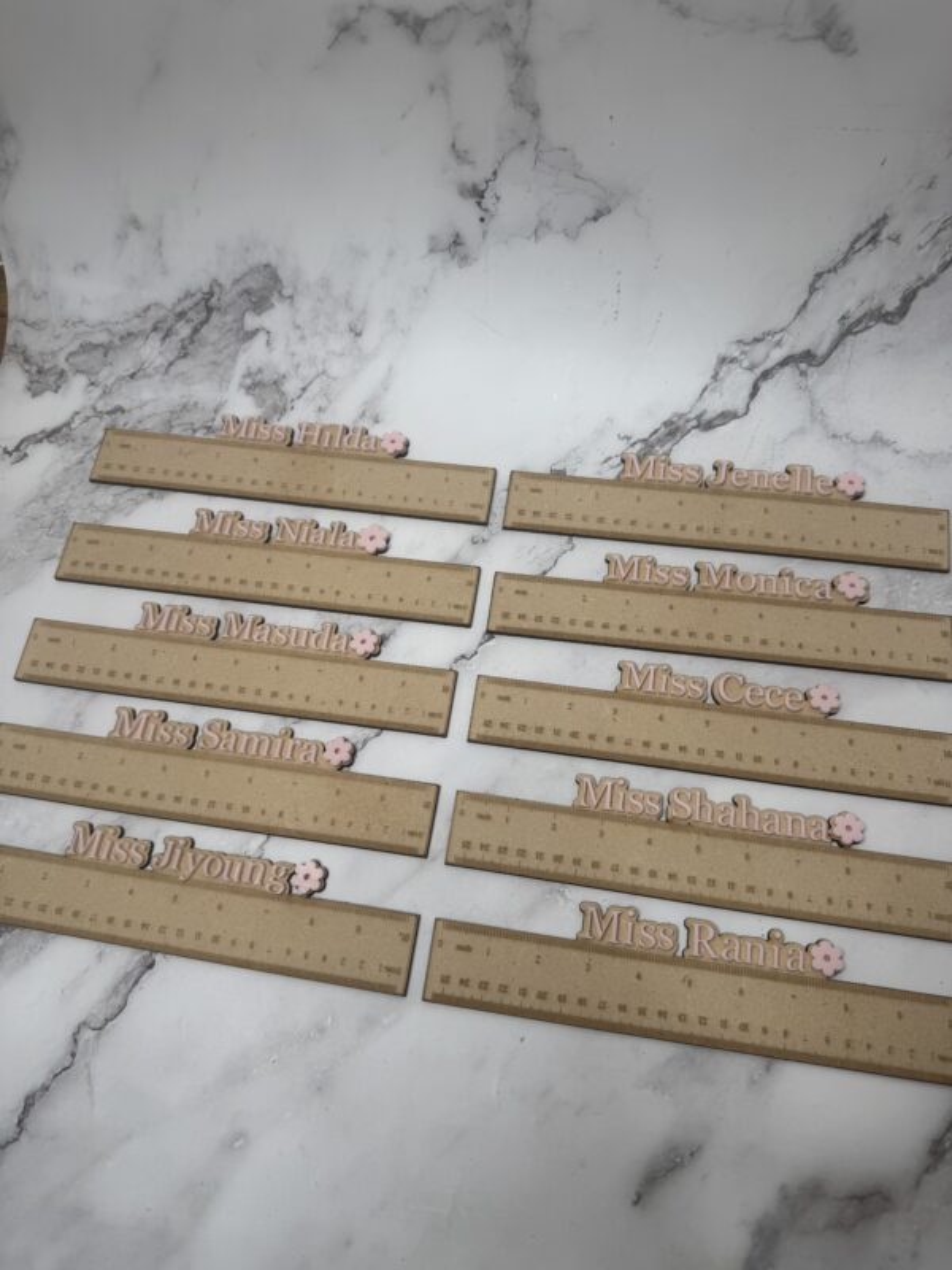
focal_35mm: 24
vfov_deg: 71.6
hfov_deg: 56.8
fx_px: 880
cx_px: 476
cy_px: 635
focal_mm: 6.76
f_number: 1.78
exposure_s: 1/124
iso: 50
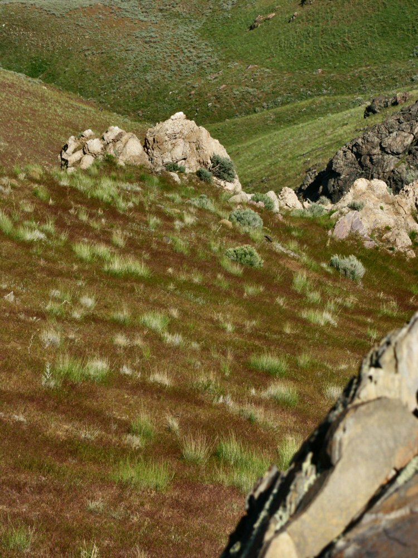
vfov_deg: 16.3
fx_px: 1948
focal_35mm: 121
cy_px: 279
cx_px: 209
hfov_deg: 12.2
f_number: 6.3
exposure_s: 1/500
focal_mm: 30.99
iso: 64
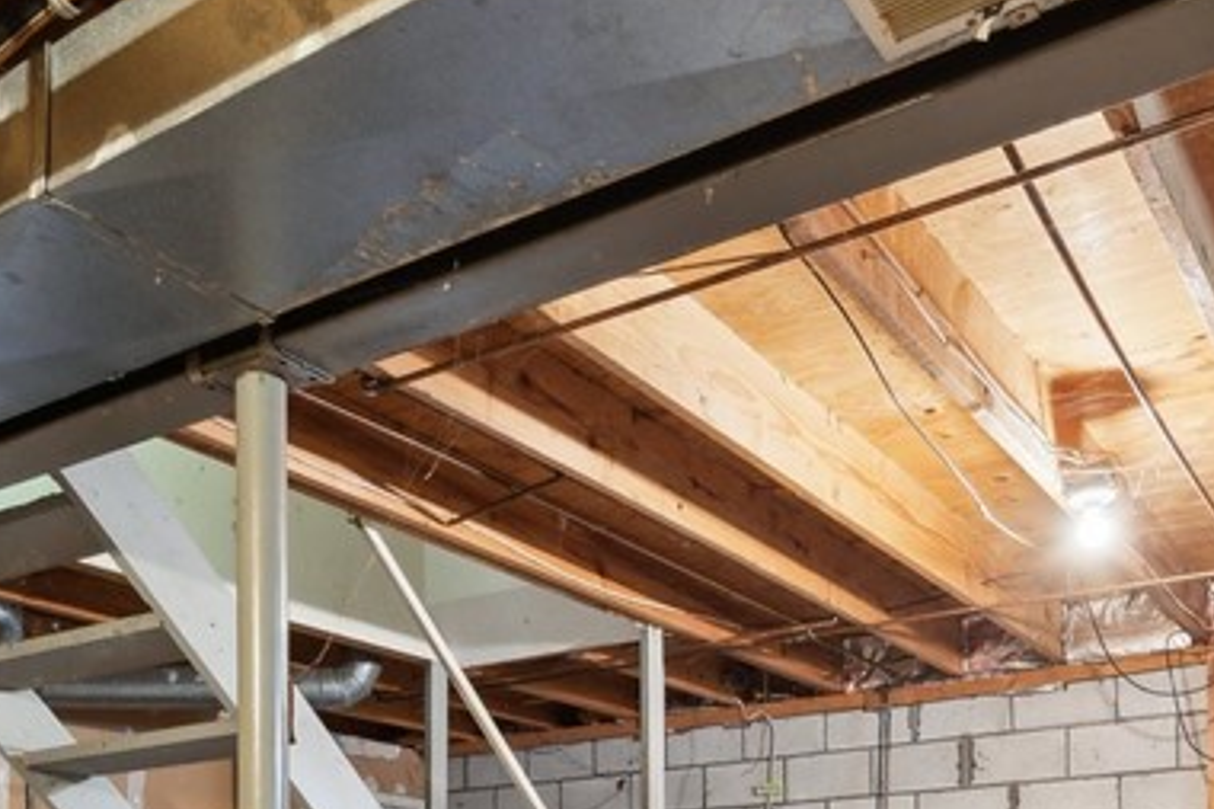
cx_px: 609
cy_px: 962
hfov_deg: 48.5
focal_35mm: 40
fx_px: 1348
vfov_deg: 29.0
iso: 80
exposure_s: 4
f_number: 11
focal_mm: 14
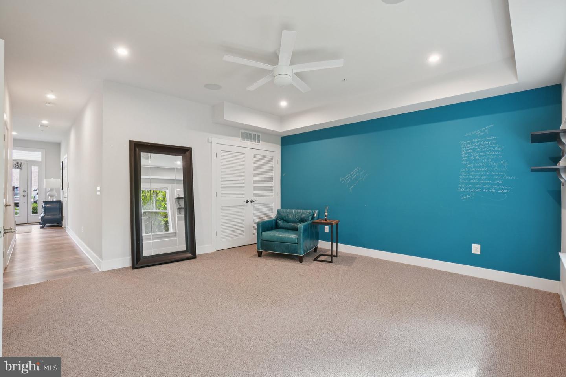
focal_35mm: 15
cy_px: 188
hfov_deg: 100.4
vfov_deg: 77.3
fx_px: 236
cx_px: 283
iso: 100
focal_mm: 10
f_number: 7.1
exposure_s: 1/3.33
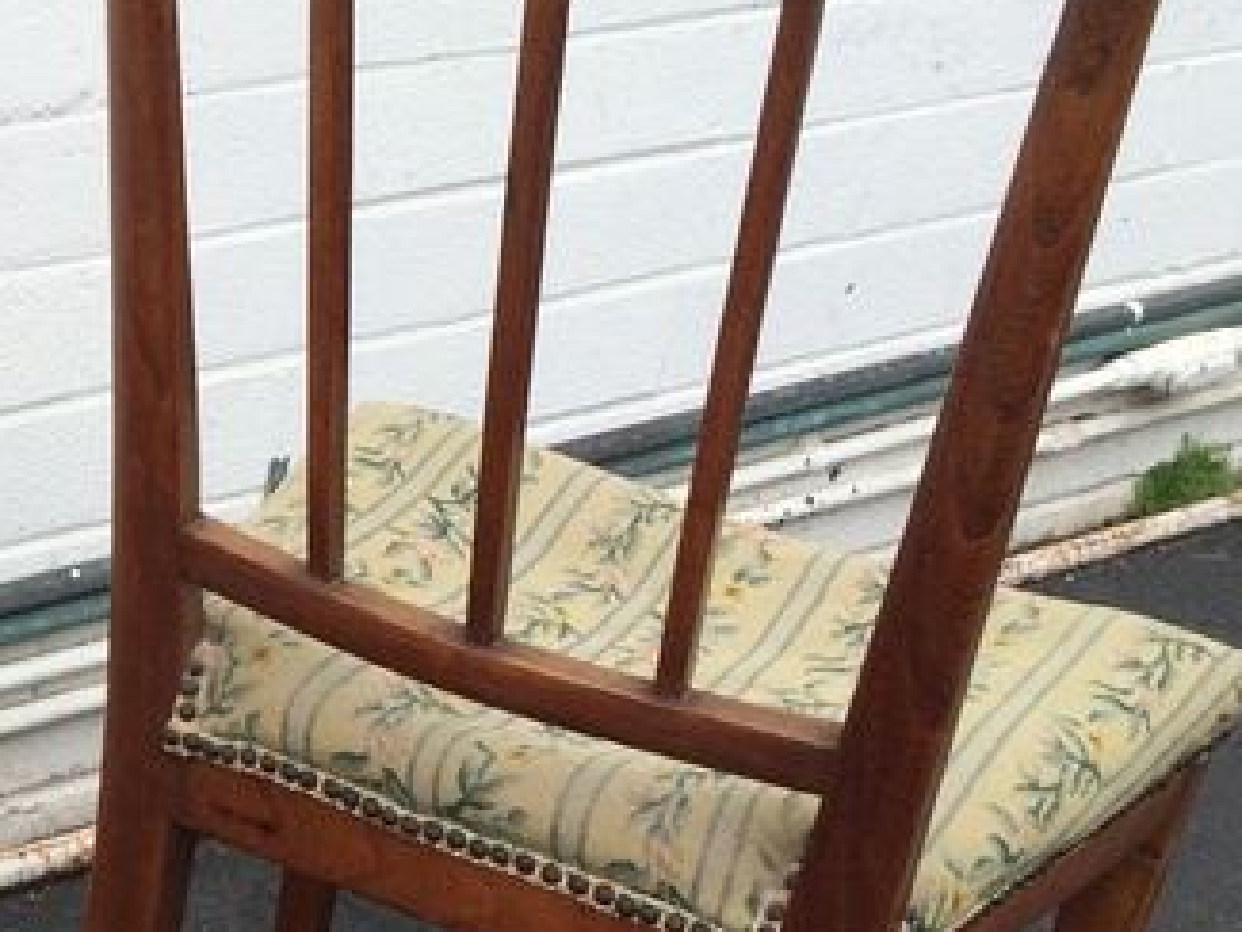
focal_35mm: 83
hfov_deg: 21.8
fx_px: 2979
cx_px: -248
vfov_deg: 17.6
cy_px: 773
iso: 32
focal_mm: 4.12
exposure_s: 1/1080
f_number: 2.2
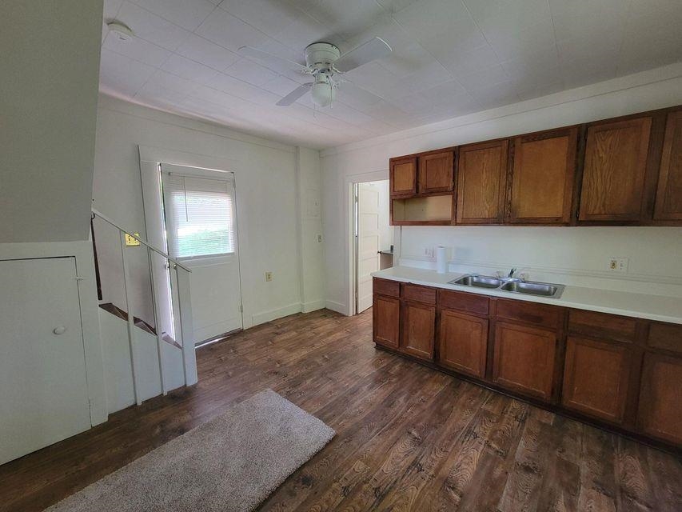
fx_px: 256
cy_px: 256
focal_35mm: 13
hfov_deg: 106.2
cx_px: 341
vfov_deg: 89.9
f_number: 2.2
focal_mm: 2.2
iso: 500
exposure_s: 1/30
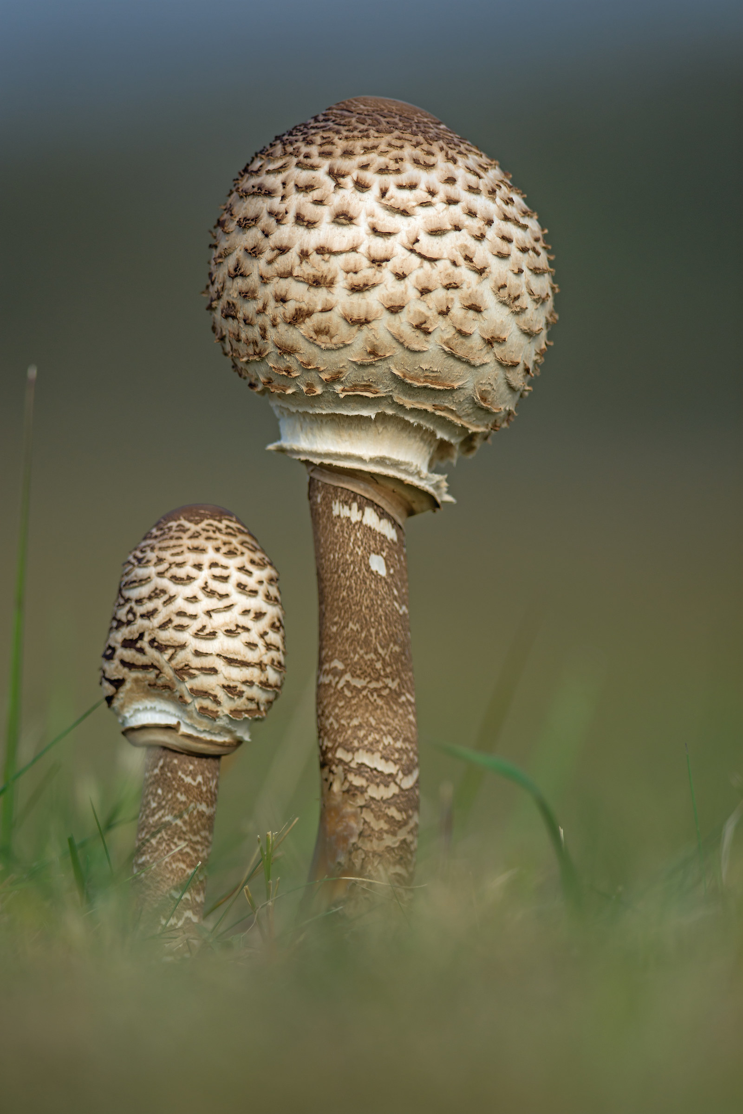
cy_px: 557
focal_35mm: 450
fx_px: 13930
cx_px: 372
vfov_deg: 4.6
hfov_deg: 3.1
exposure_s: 1/1600
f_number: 4
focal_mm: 300
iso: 100
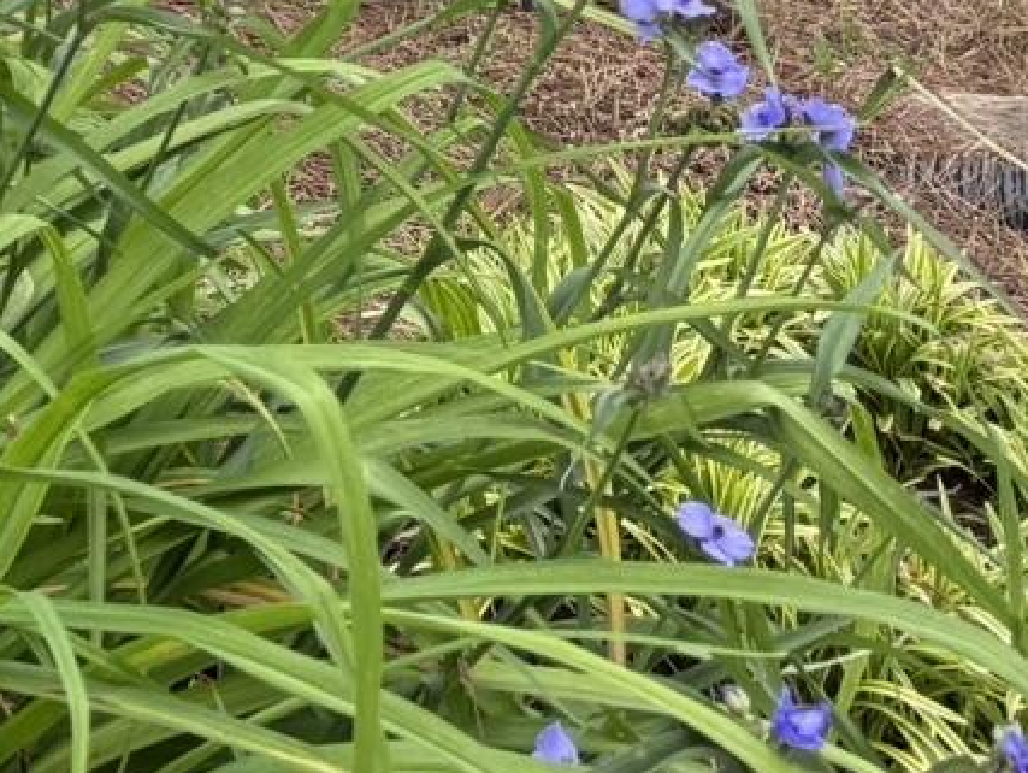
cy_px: -677
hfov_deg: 15.5
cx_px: -621
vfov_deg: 11.8
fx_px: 3418
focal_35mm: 115
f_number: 1.78
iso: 100
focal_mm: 6.76
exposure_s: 1/920
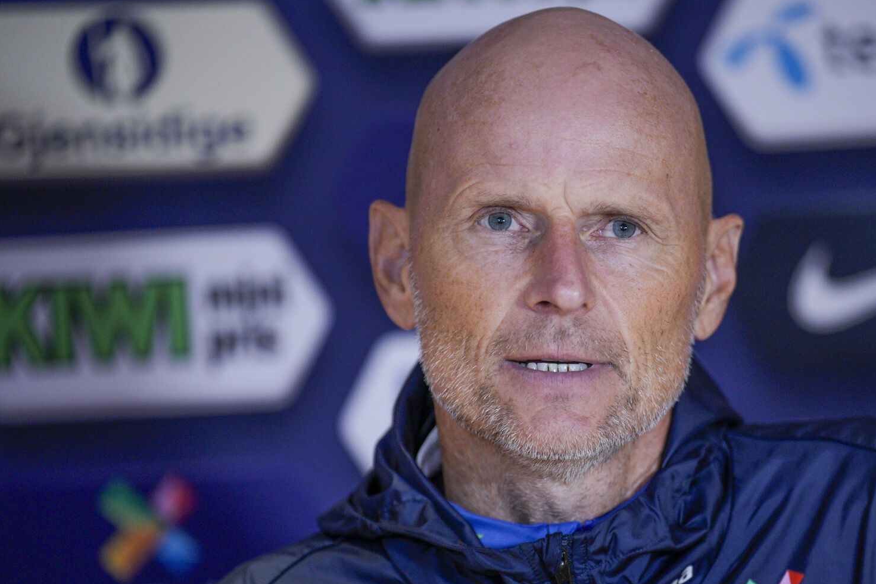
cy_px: 377
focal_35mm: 235
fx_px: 5717
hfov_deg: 8.8
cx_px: 561
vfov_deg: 5.8
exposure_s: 1/200
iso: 2500
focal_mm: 180
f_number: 2.8
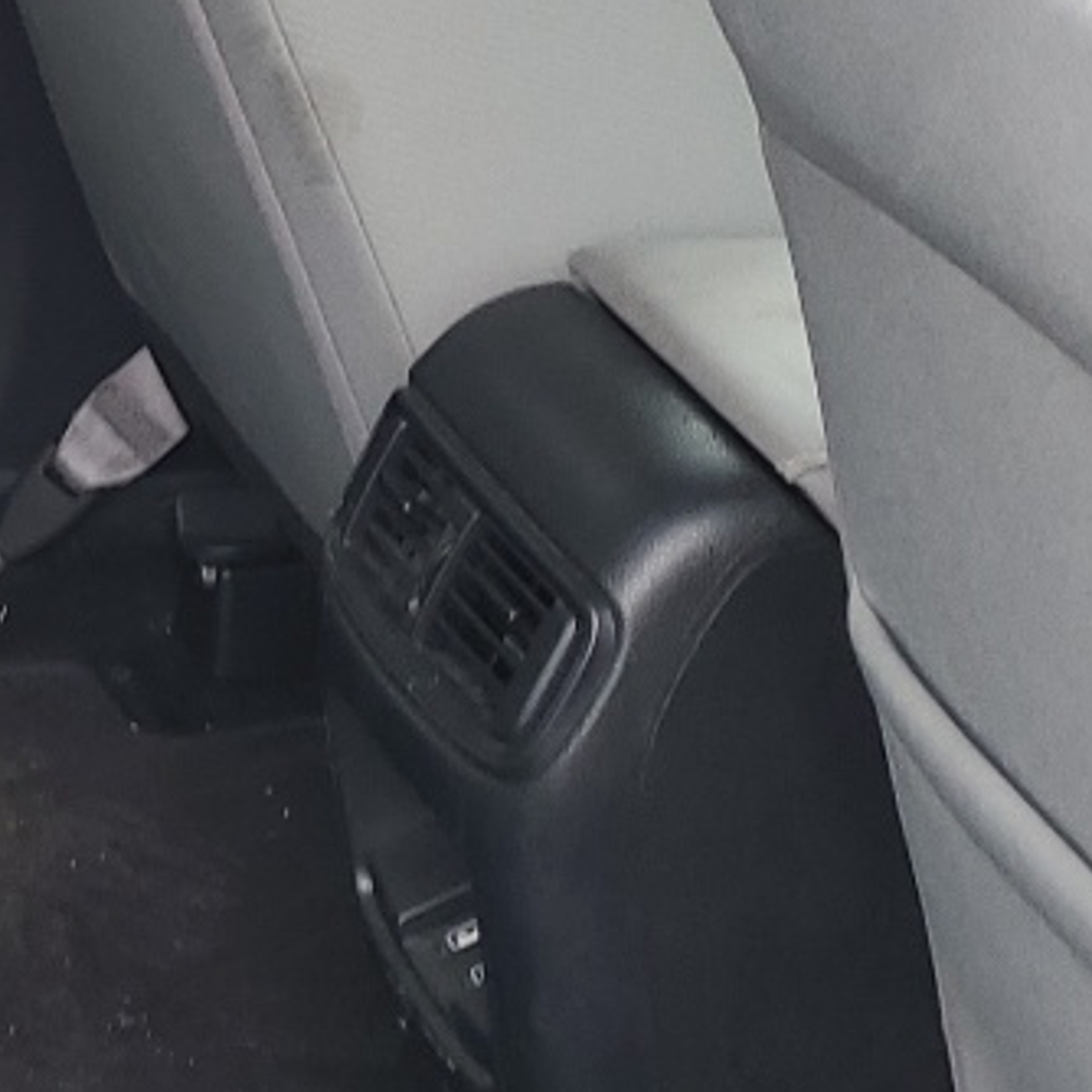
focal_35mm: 110
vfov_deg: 15.7
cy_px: 167
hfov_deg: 14.4
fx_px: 3926
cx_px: -716
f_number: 1.5
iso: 56
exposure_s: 1/60.2
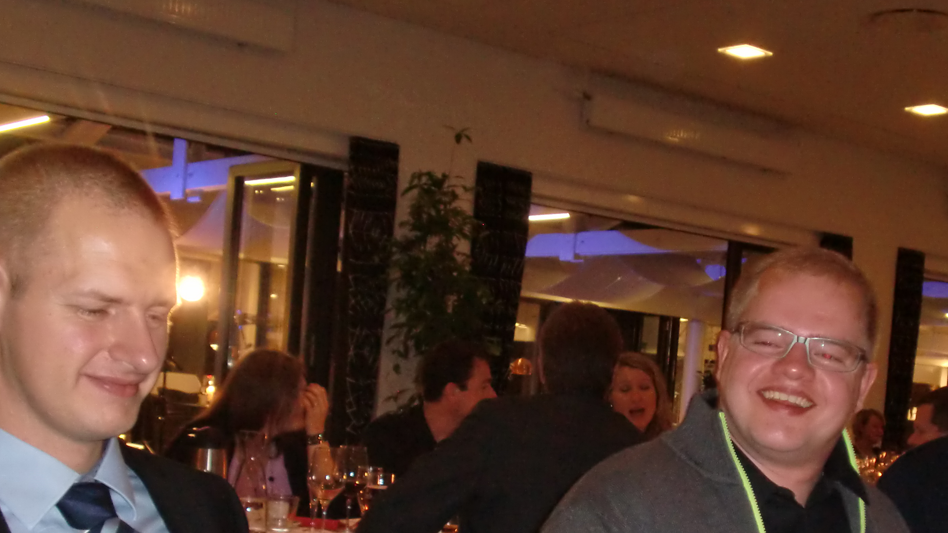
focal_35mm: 56
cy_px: 475
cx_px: 566
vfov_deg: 21.0
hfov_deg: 37.1
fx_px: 1408
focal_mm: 6.51
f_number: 3.1
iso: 400
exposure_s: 1/20
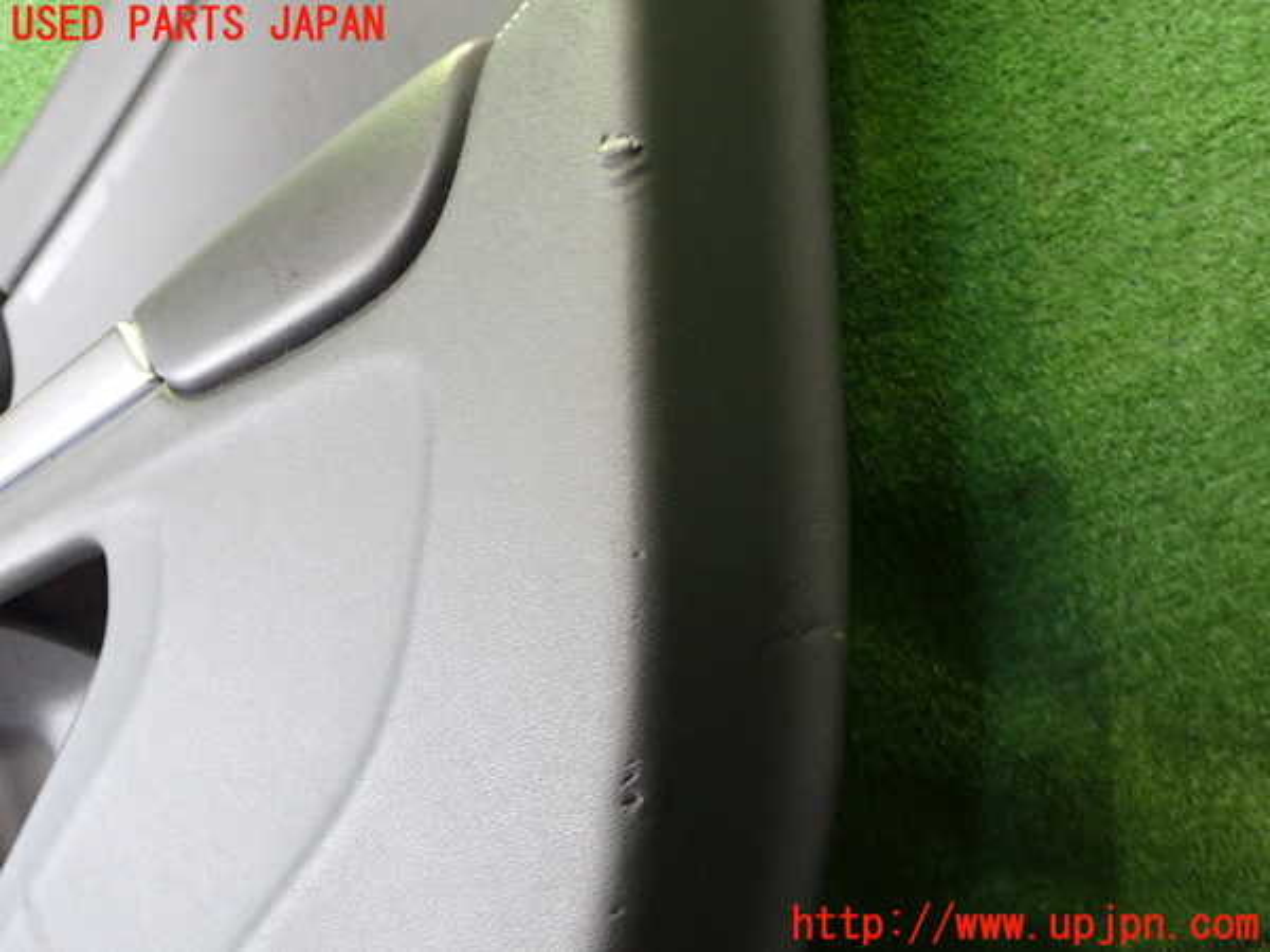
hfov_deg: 60.0
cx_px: 635
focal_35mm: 30
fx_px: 1101
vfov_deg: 46.8
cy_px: 476
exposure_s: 1/30
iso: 800
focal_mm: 5.4
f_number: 2.3
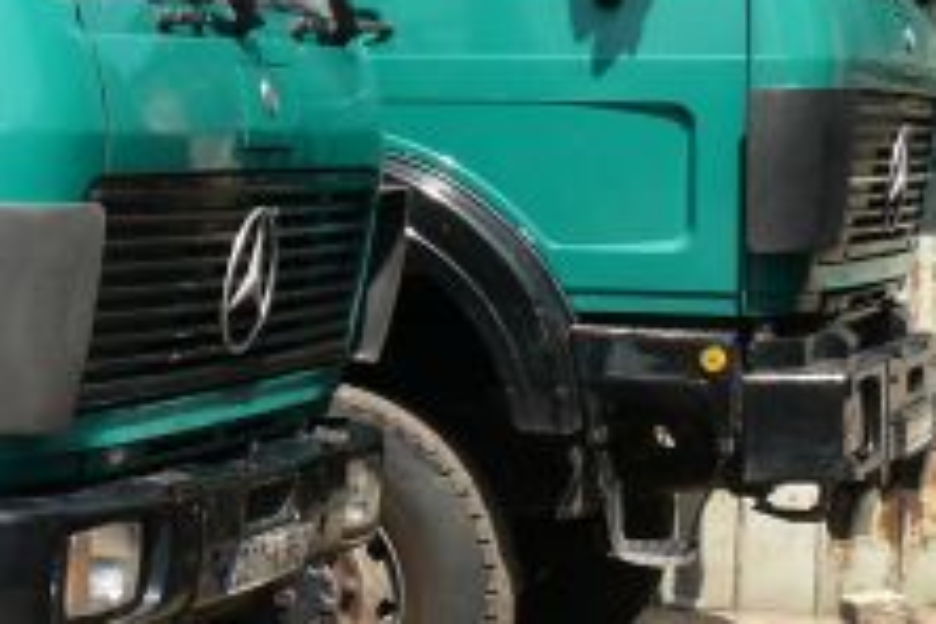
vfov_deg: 10.5
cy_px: 207
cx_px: -371
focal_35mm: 131
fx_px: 3406
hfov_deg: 14.8
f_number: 5.6
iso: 100
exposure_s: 1/250
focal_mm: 7.4
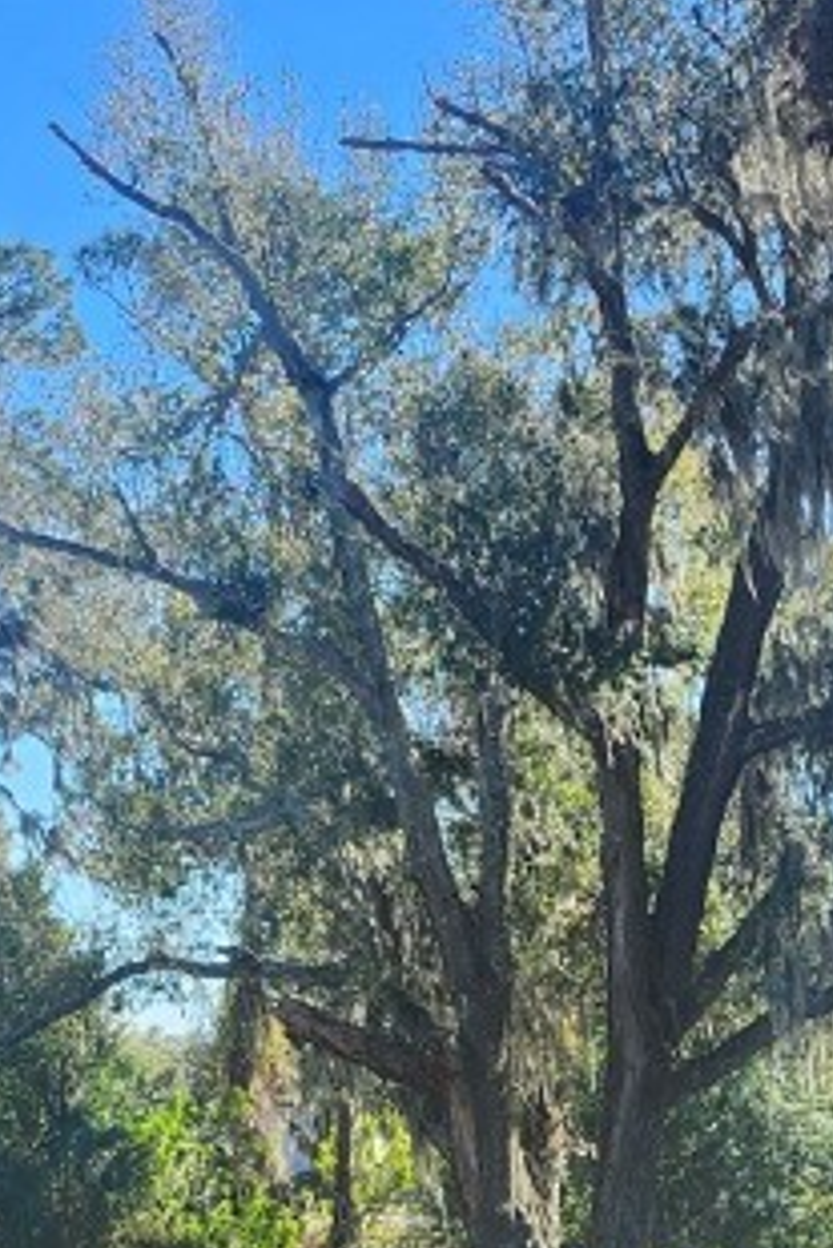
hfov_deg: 17.3
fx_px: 2739
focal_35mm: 79
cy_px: 1361
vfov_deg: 24.1
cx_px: 551
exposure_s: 1/455
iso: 25
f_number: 1.8
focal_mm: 5.54
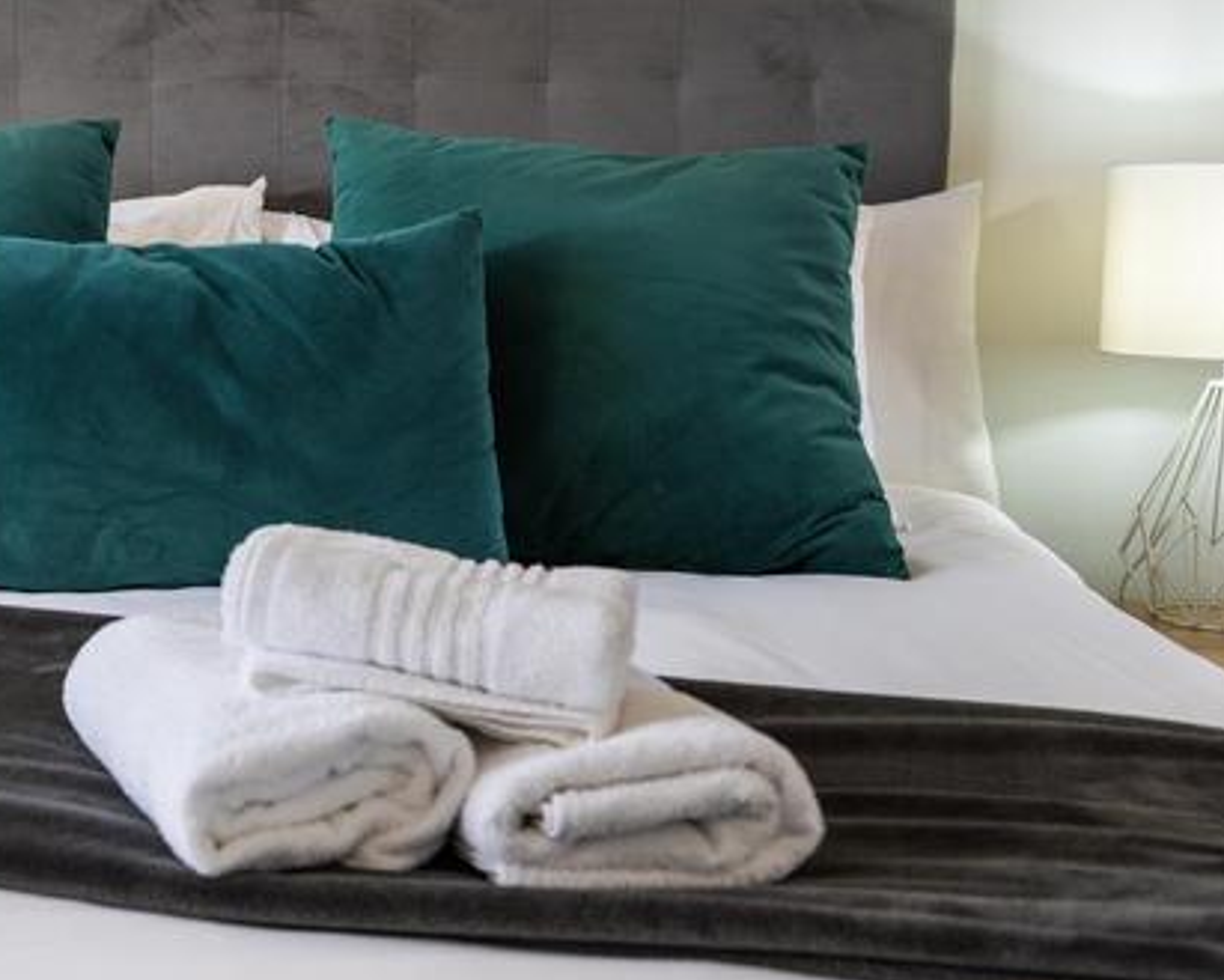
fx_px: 1920
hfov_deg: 34.5
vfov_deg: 28.6
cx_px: 292
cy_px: 520
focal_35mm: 53
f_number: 5
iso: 400
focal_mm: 29
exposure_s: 1/50
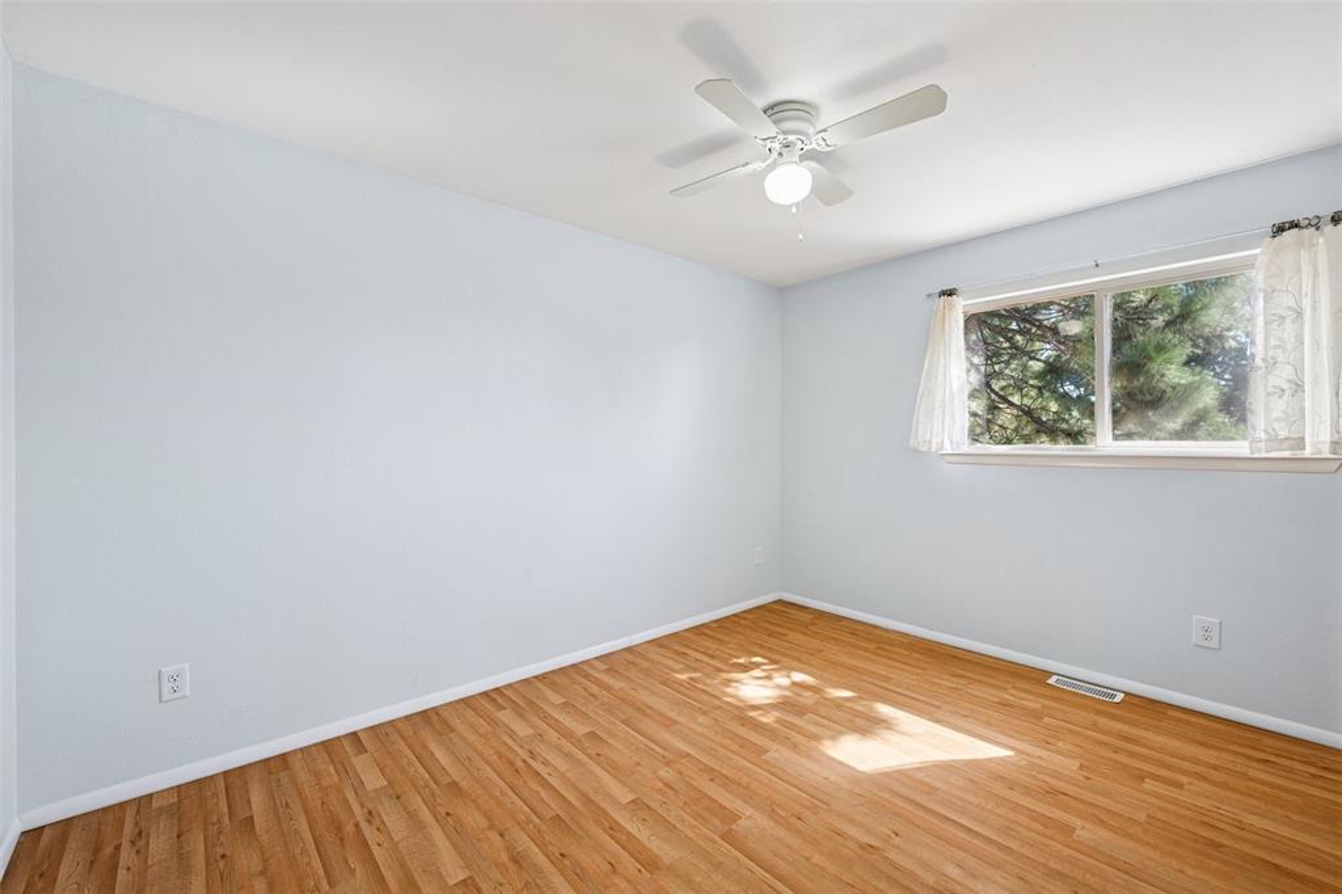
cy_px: 447
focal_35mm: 15
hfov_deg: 100.4
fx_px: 559
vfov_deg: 77.3
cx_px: 671
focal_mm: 15
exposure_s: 1/4
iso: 100
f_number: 11
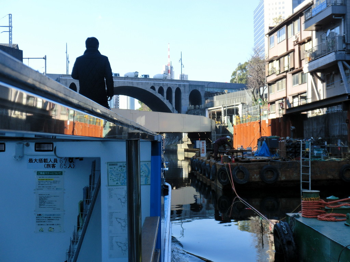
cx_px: 175
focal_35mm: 44
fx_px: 445
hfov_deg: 42.9
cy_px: 131
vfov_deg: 32.9
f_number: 3.4
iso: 100
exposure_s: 1/320
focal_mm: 7.9
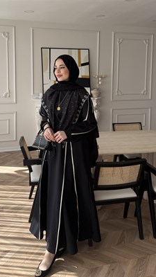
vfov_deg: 69.8
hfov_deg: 42.7
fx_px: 199
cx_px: 64
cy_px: 142
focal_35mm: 27
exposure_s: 1/765
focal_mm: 6.76
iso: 80
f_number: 1.78
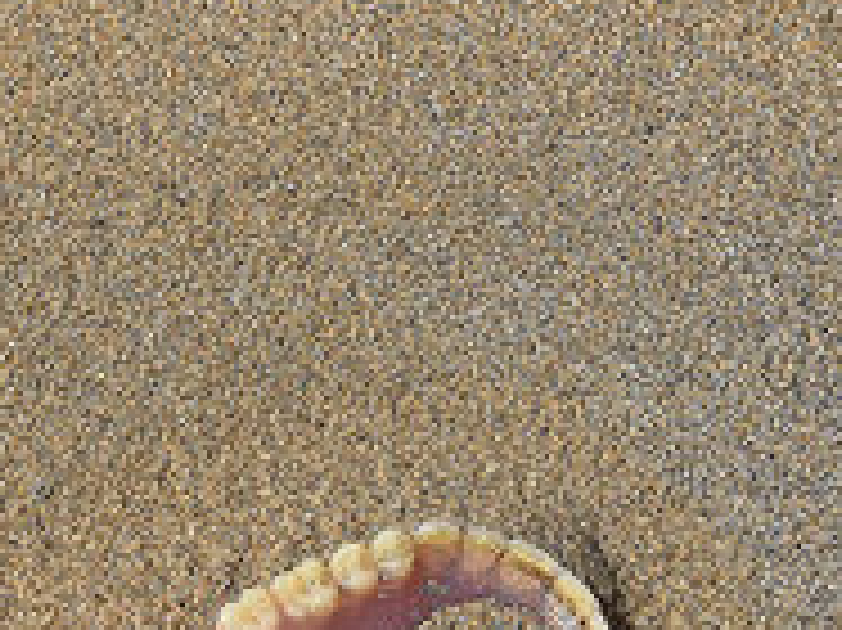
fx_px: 2625
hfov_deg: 18.2
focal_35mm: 108
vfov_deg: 13.4
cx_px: 468
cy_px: 724
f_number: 9
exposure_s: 1/4000
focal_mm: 35
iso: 560
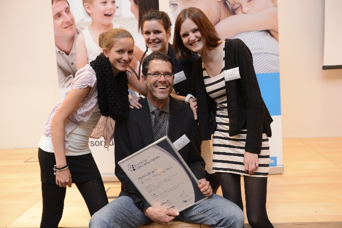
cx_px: 171
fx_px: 361
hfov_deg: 50.7
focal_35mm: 38
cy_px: 114
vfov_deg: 35.0
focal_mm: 38
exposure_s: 1/60
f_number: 3.2
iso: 2000
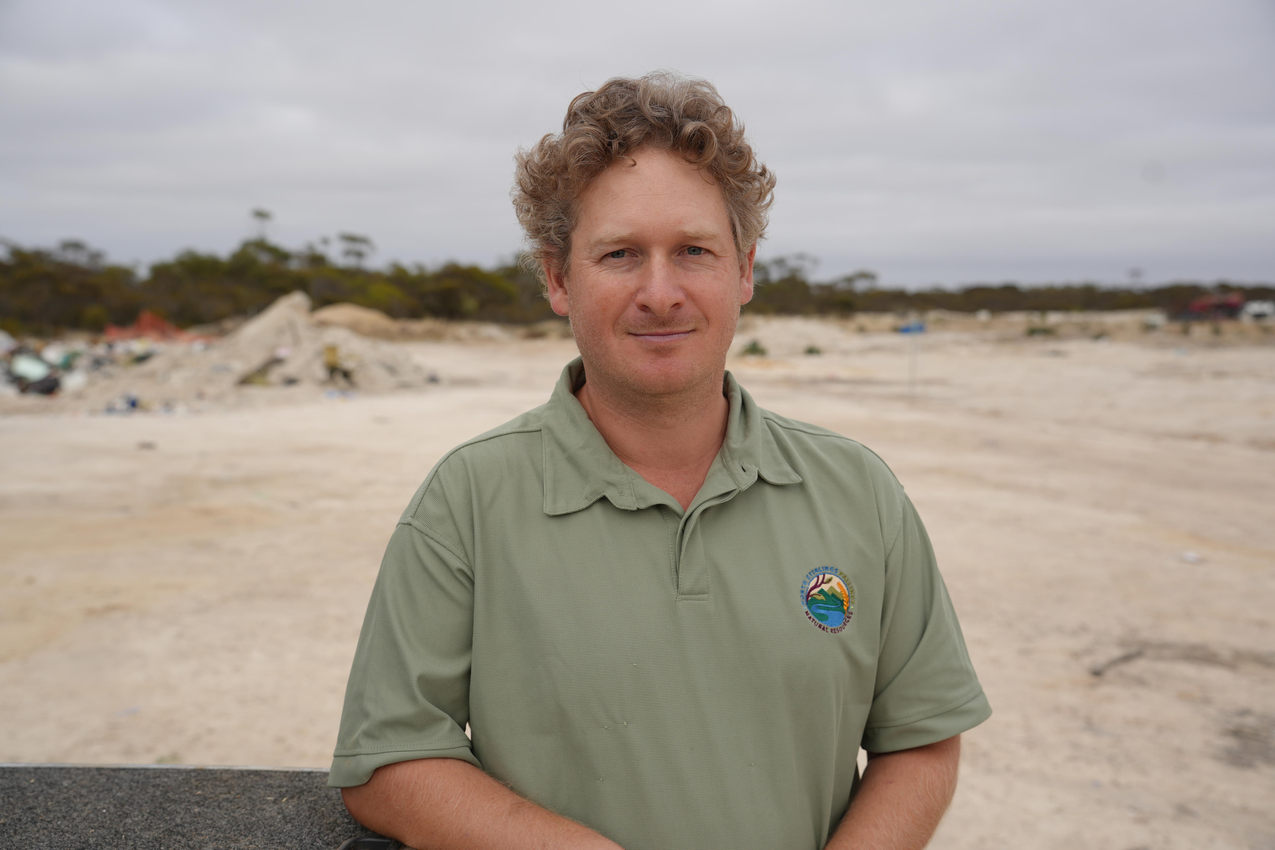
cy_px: 425
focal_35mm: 38
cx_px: 638
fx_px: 1346
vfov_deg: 35.1
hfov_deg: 50.7
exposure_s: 1/320
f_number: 4.5
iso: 100
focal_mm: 38
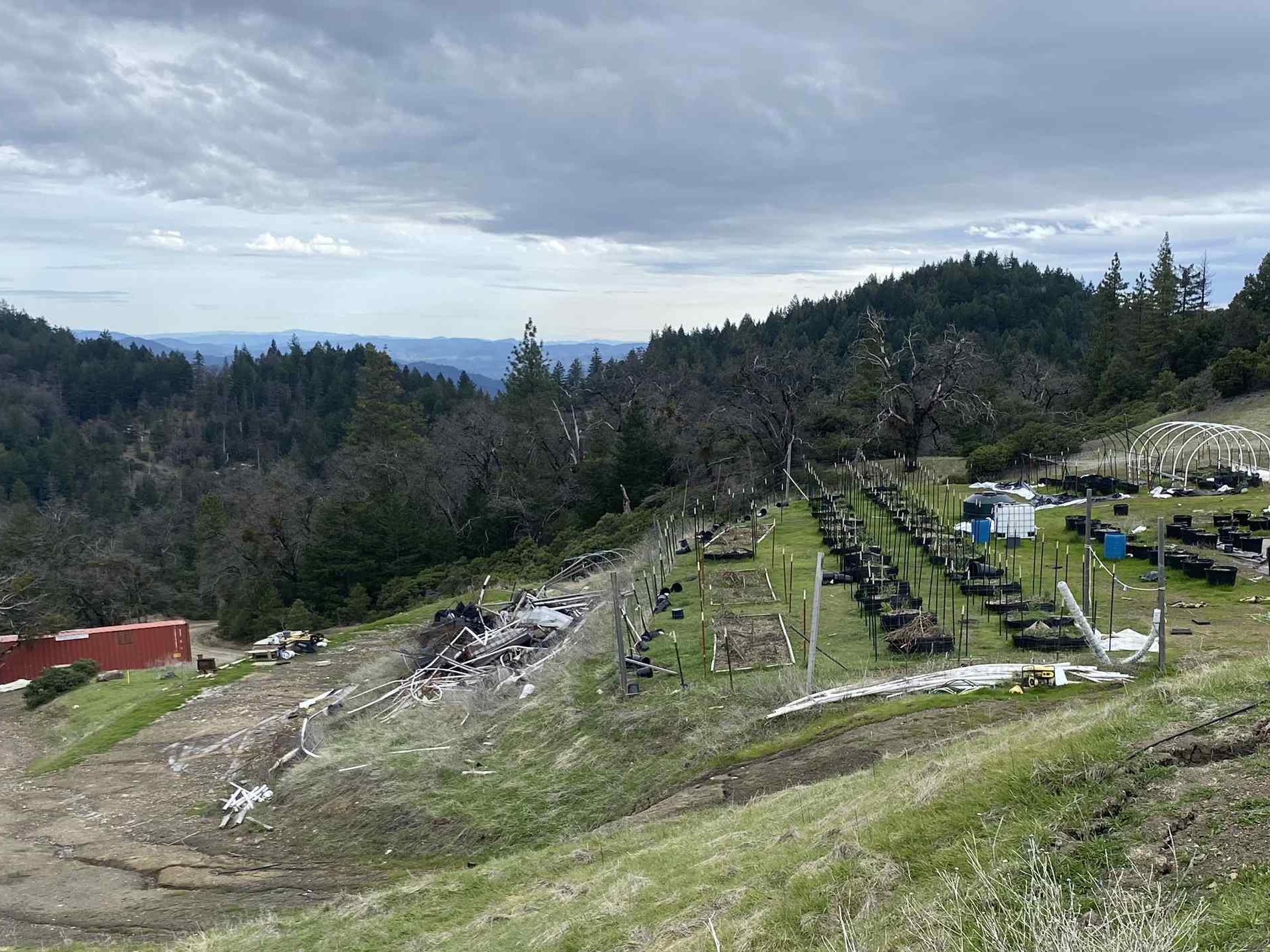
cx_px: 762
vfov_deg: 34.2
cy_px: 577
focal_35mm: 42
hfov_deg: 44.6
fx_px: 1541
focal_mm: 4.25
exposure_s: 1/1377
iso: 32
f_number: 1.8
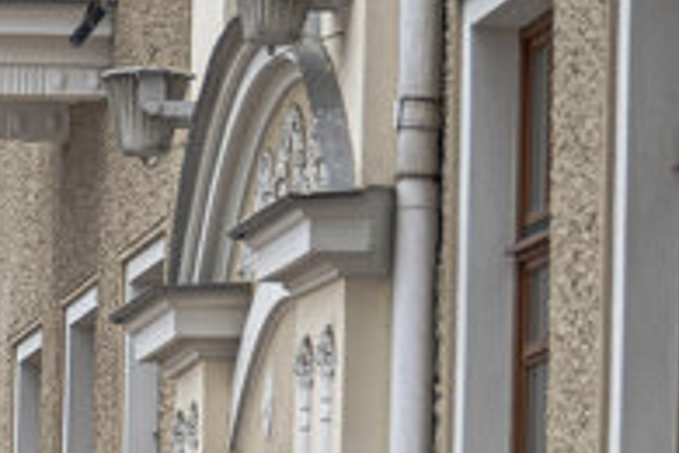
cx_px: -710
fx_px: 5337
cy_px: 937
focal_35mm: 283
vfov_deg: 4.8
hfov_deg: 7.0
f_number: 3.2
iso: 64
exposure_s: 1/200
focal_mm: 46
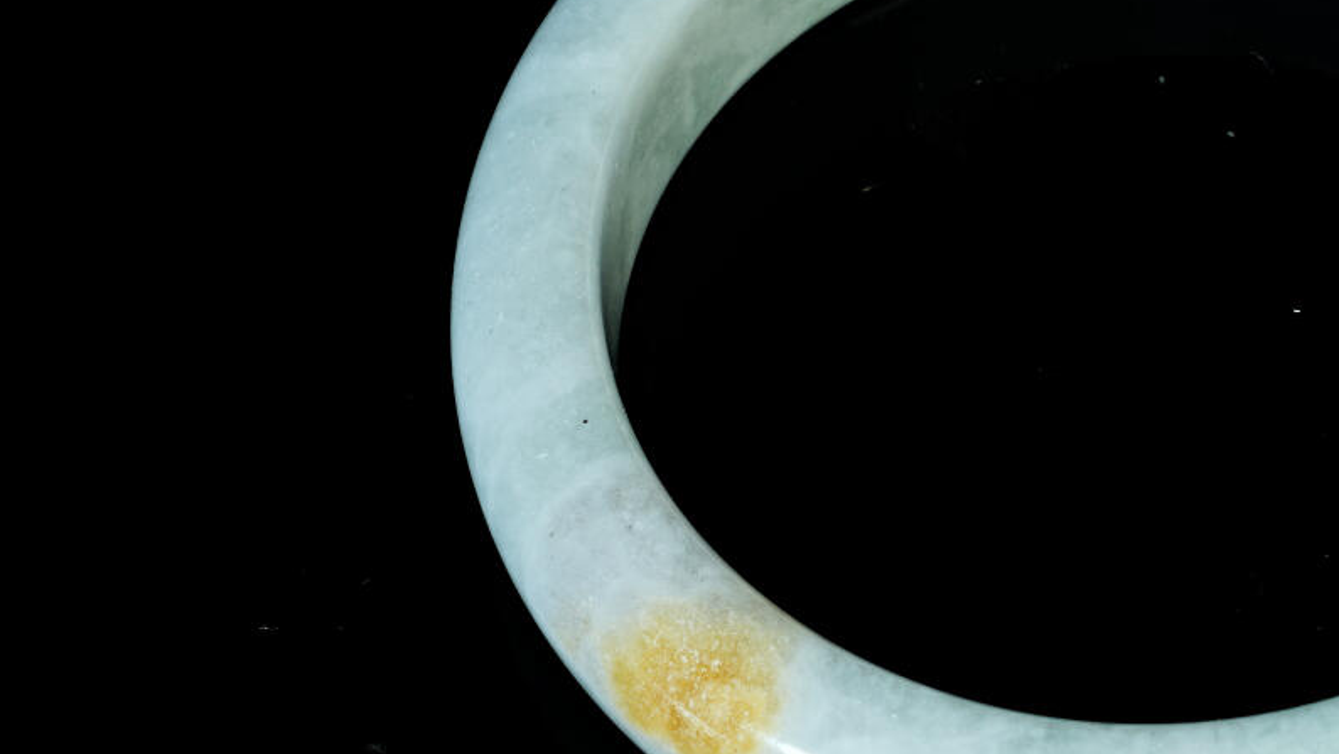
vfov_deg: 6.3
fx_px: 6889
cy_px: 250
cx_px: 1148
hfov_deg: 11.0
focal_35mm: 194
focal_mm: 70
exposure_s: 1/160
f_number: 20
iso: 100
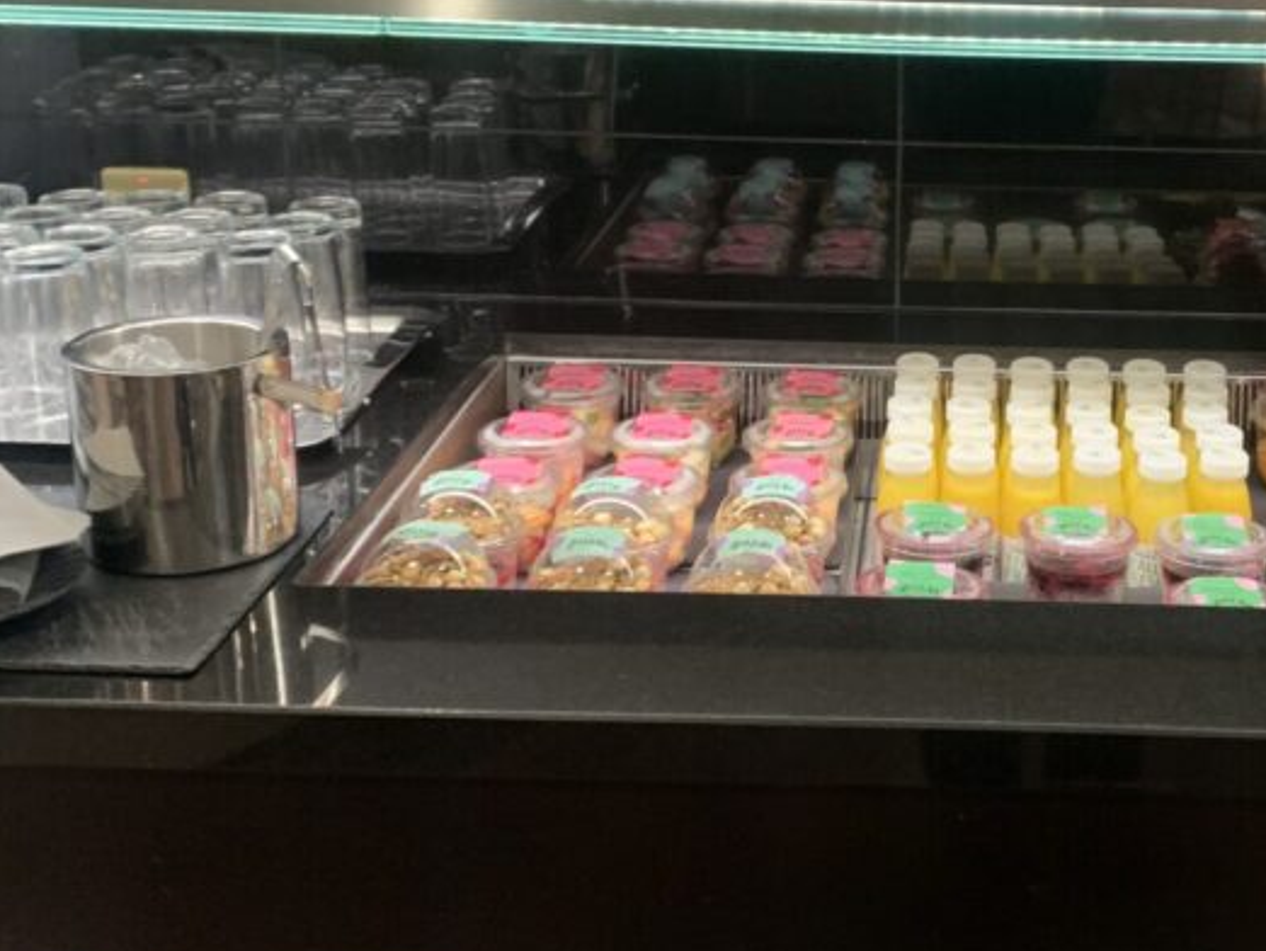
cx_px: 1002
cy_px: 361
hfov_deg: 36.3
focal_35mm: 51
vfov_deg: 28.5
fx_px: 1866
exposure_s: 1/33
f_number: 1.8
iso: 250
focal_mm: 4.25
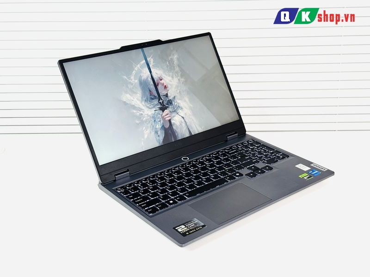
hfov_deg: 39.7
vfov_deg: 30.3
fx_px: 513
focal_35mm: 48
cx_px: 185
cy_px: 138
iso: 50
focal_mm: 6.76
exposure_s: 1/100
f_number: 1.78
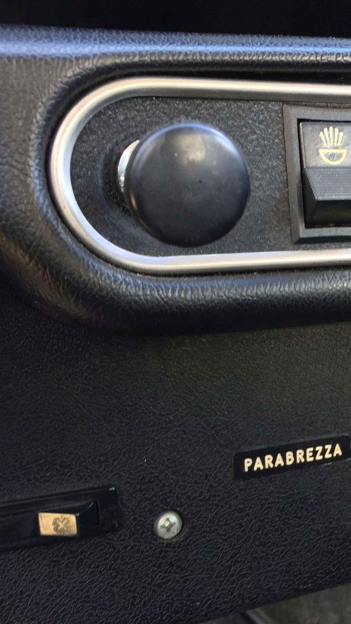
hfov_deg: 25.6
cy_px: 317
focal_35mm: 43
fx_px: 711
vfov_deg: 47.4
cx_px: 388
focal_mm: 4.15
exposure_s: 1/33
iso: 50
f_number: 2.2
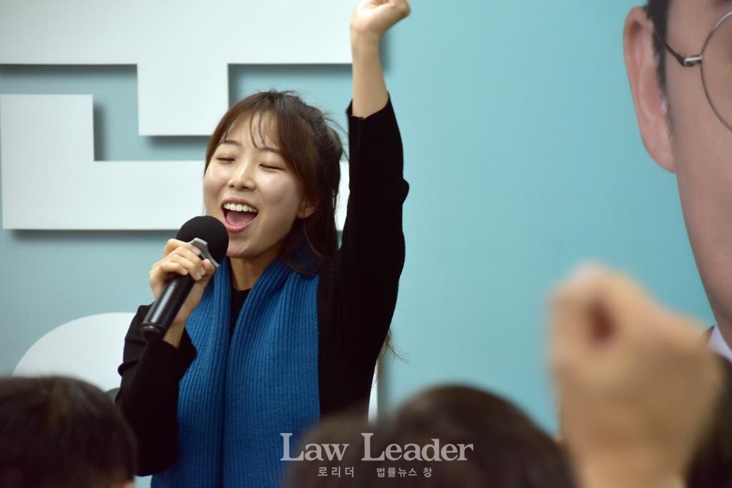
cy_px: 244
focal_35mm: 183
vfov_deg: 7.5
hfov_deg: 11.2
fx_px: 3721
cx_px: 366
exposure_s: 1/125
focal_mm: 122
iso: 400
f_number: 5.6
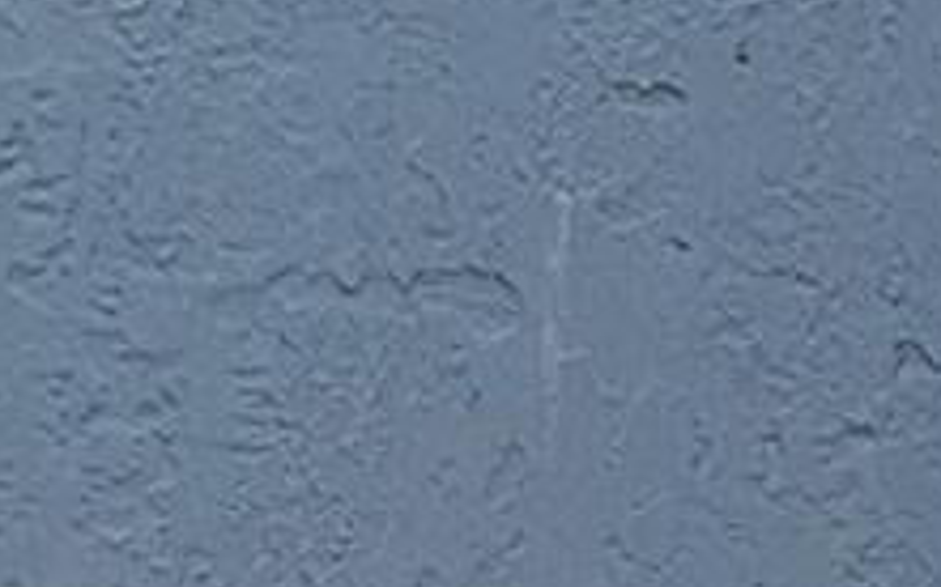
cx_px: 1827
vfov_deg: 1.9
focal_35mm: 690
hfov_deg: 3.0
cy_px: 1025
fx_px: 17691
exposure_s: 1/197
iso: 50
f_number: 2.8
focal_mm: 15.66
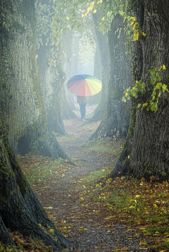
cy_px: 91
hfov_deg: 9.3
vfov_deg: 13.9
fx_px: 1032
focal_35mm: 147
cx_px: 53
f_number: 8
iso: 200
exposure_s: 1/10
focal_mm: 98
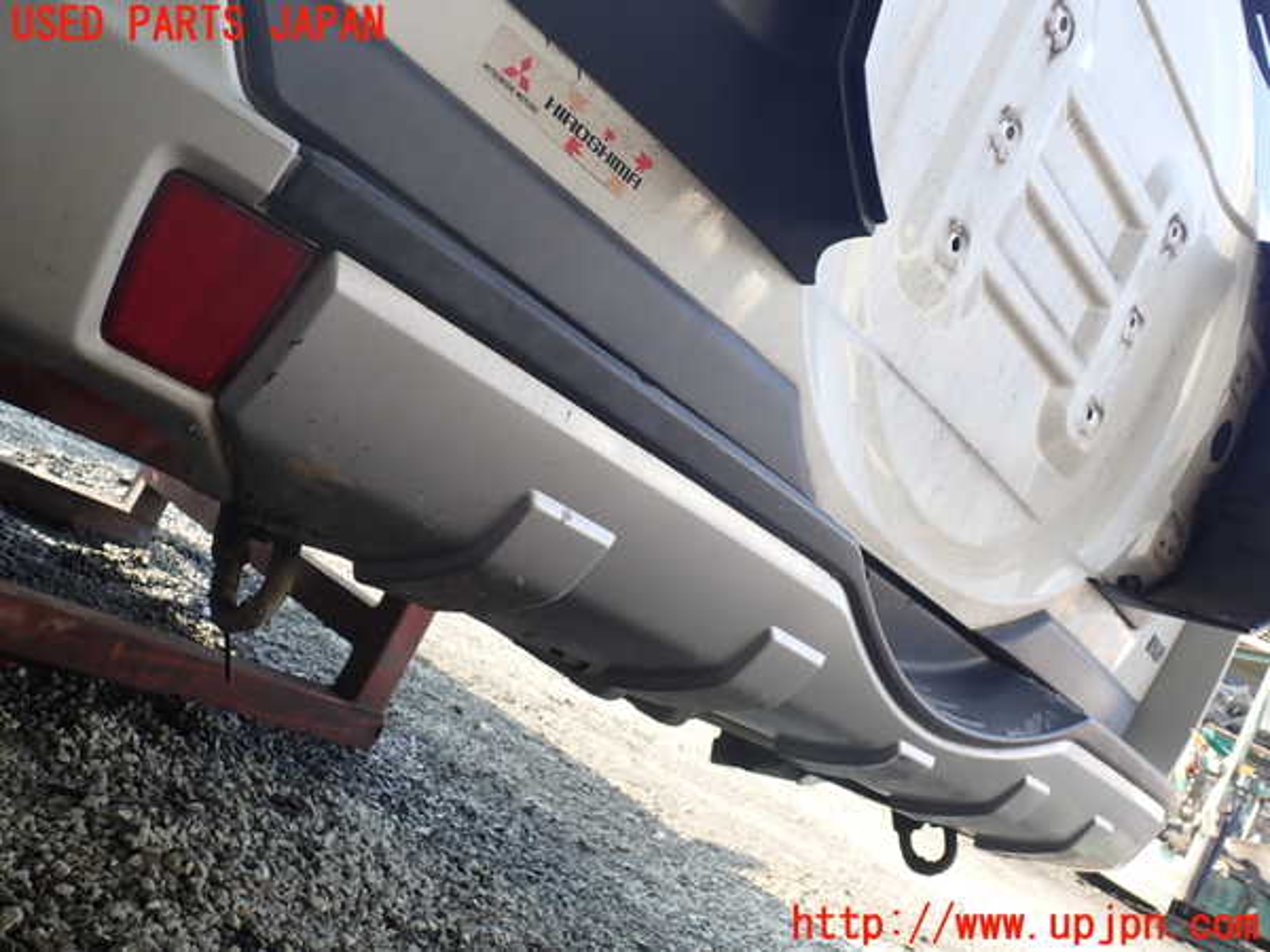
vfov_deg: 46.8
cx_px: 635
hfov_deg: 60.0
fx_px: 1101
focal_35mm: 30
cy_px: 476
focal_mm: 5.4
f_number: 3.2
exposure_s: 1/125
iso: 100
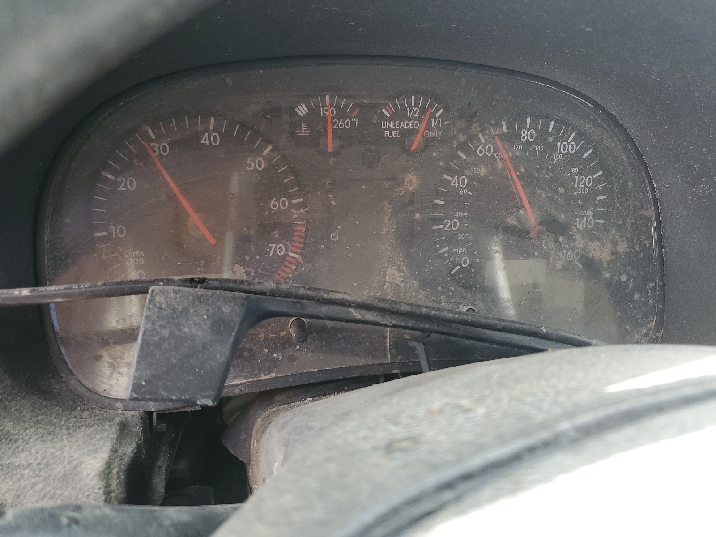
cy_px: 268
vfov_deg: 53.1
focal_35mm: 26
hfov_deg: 67.3
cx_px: 358
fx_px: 538
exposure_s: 1/120
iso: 57
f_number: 1.5
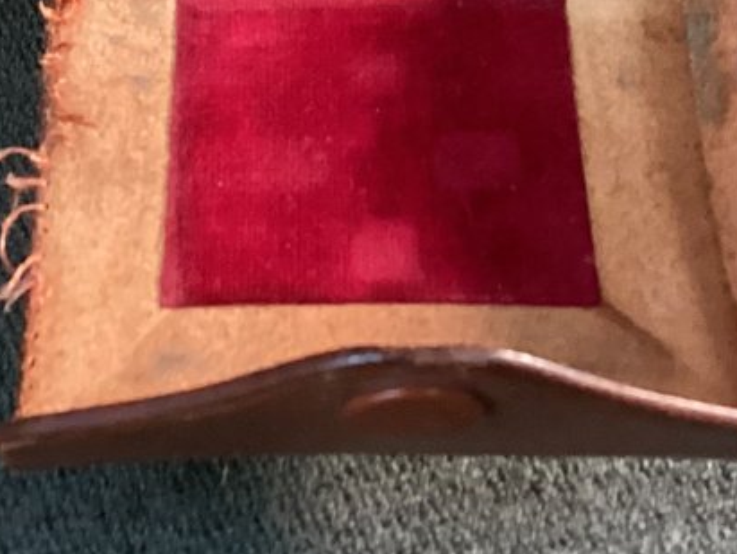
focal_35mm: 114
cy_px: -392
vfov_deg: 12.1
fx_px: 2429
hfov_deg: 17.2
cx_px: 241
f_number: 2.4
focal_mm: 3.3
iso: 400
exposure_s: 1/40
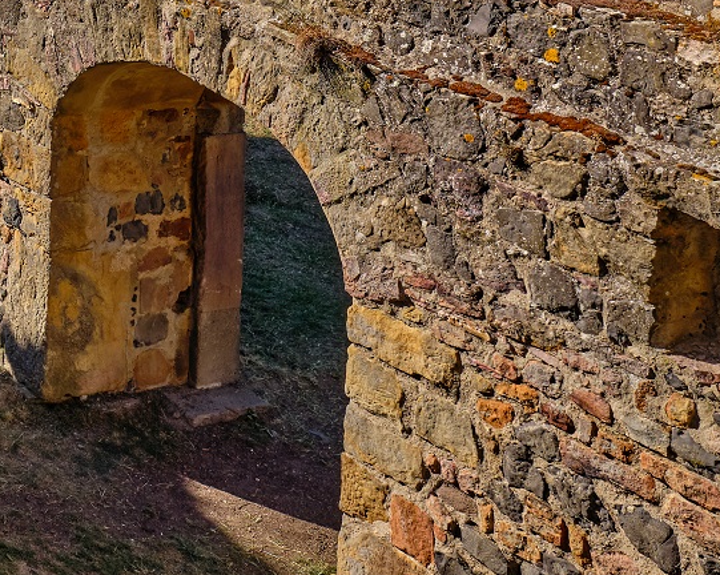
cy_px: -286
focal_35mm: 65
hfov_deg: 22.2
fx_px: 1384
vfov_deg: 20.2
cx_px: -447
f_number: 13
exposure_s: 1/125
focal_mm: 23
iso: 100
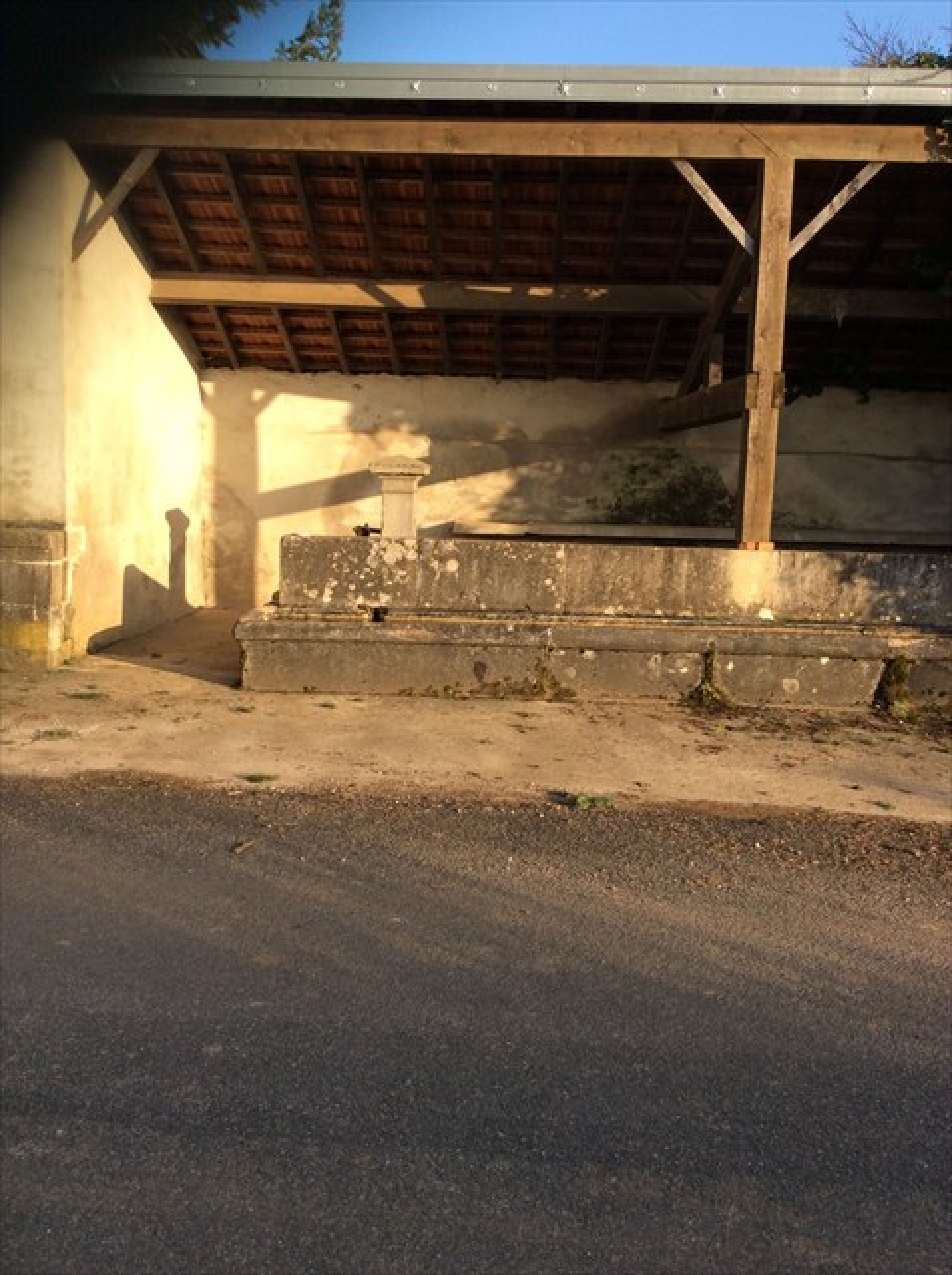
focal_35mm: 32
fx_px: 1177
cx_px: 476
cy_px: 638
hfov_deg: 44.1
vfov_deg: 56.9
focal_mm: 3.3
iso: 32
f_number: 2.4
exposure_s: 1/440
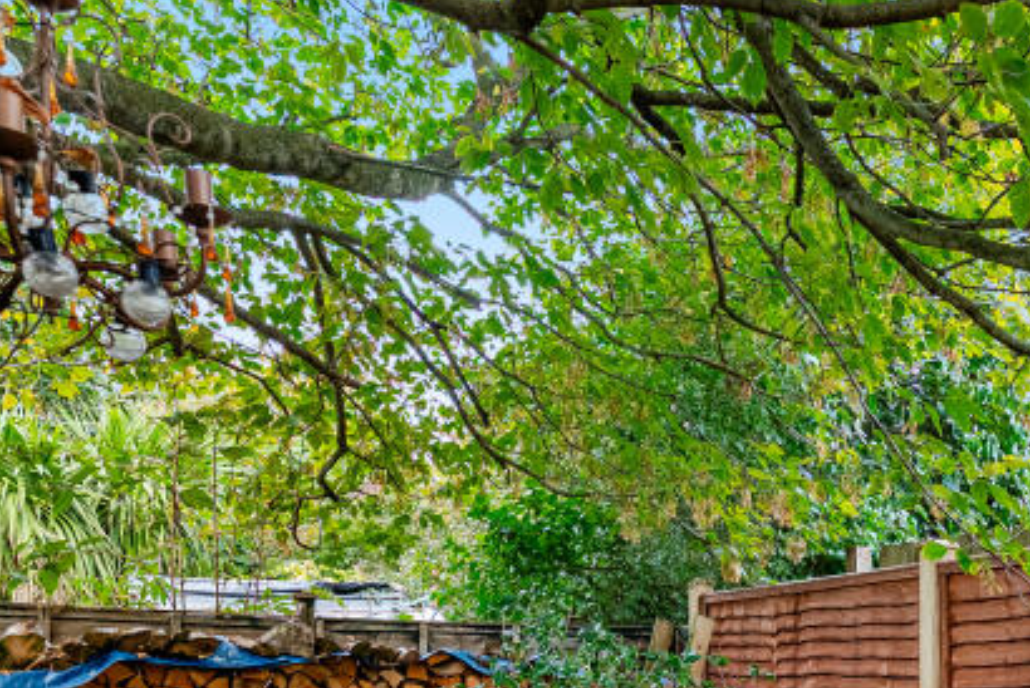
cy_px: 691
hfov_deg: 51.5
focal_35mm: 35
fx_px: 1002
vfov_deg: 34.4
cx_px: 801
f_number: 4
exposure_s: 1/160
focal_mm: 14
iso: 500
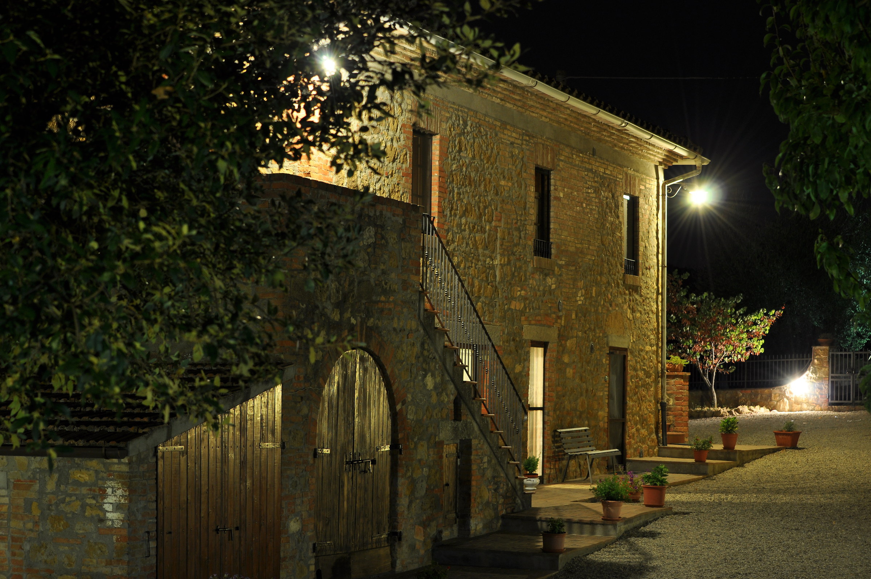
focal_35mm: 82
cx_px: 436
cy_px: 290
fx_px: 1994
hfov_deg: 24.6
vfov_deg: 16.5
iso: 200
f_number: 7.1
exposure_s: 13
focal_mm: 55
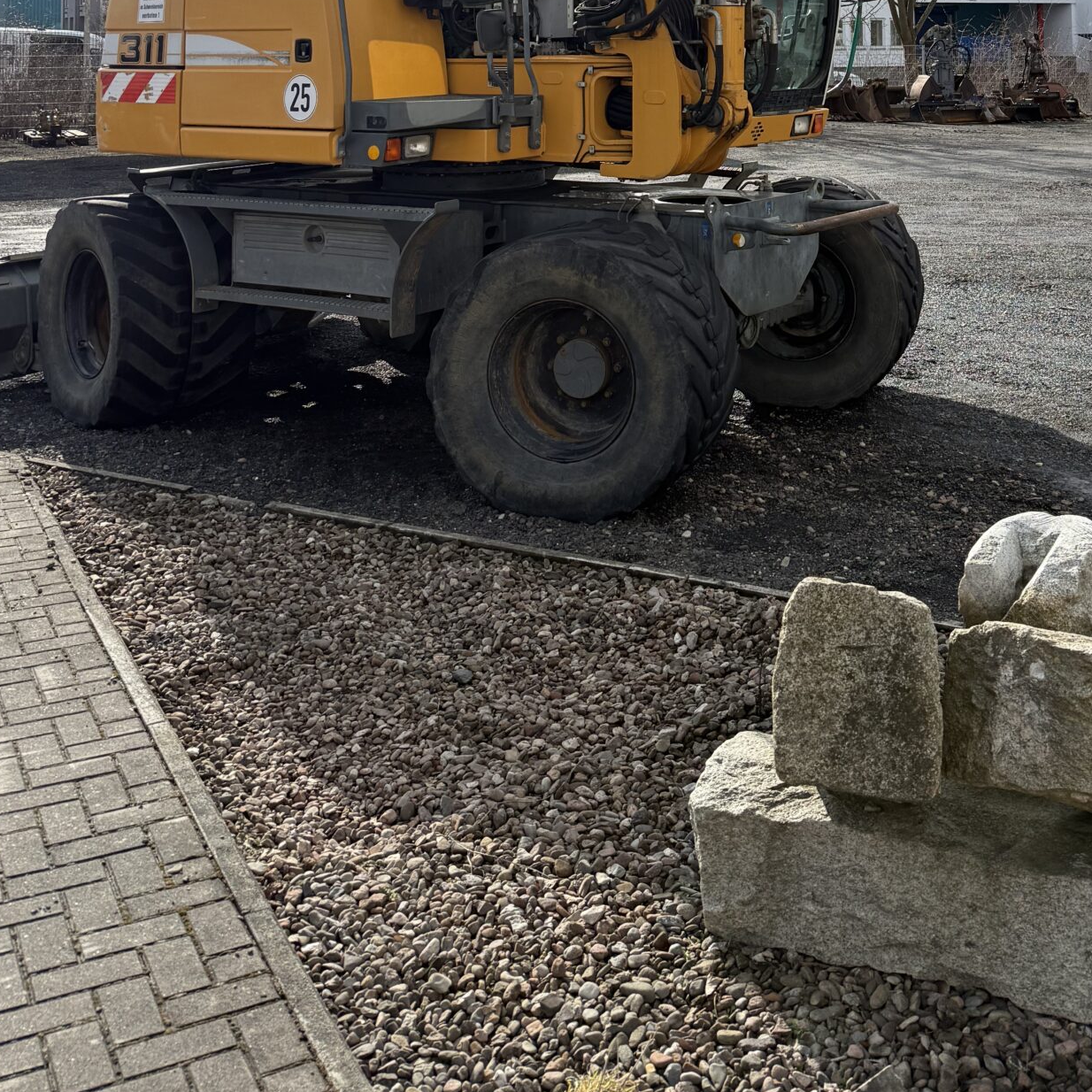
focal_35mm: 44
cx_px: 684
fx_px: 1570
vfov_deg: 34.4
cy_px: -38
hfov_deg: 38.1
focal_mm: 6.76
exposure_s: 1/3584
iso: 100
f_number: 1.78
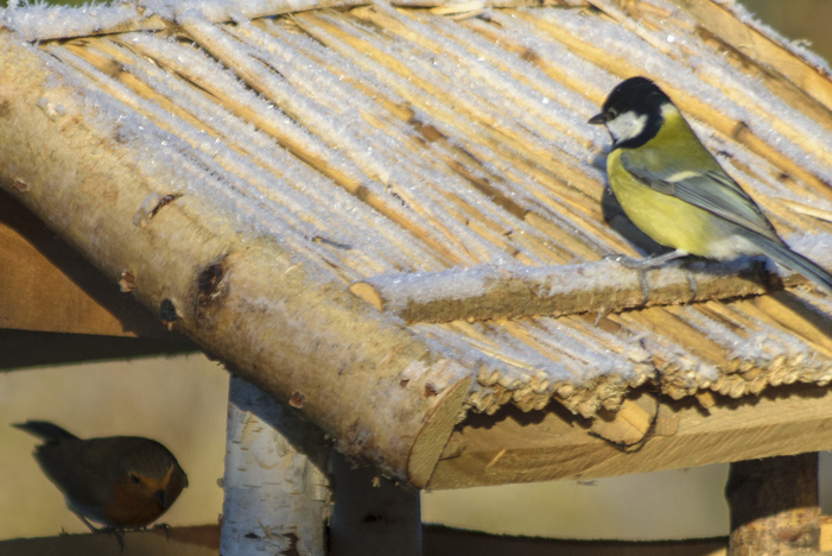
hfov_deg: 4.1
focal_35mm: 501
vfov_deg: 2.7
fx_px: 11583
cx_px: 233
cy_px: 449
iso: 200
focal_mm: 122
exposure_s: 1/640
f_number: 6.3
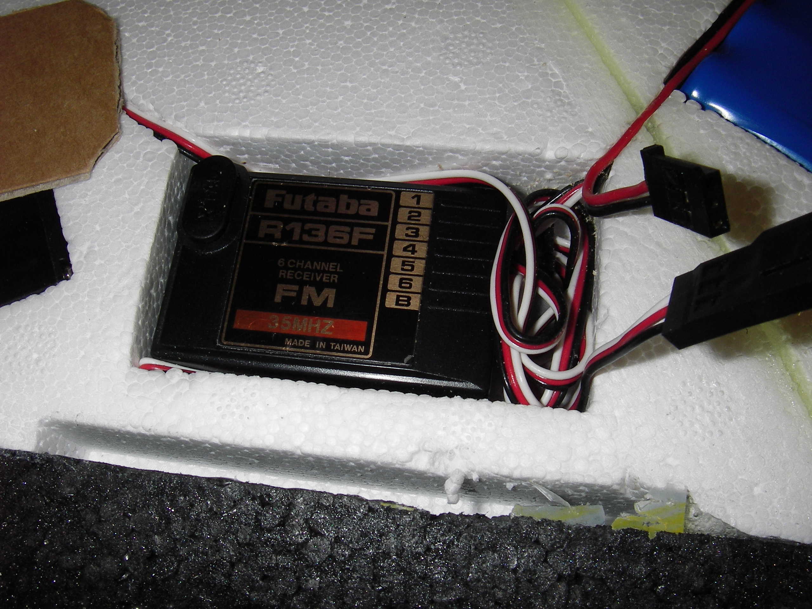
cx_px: 406
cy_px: 304
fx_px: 891
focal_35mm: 38
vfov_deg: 37.7
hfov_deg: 49.0
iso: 50
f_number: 6.6
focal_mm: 6.3
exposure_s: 1/30
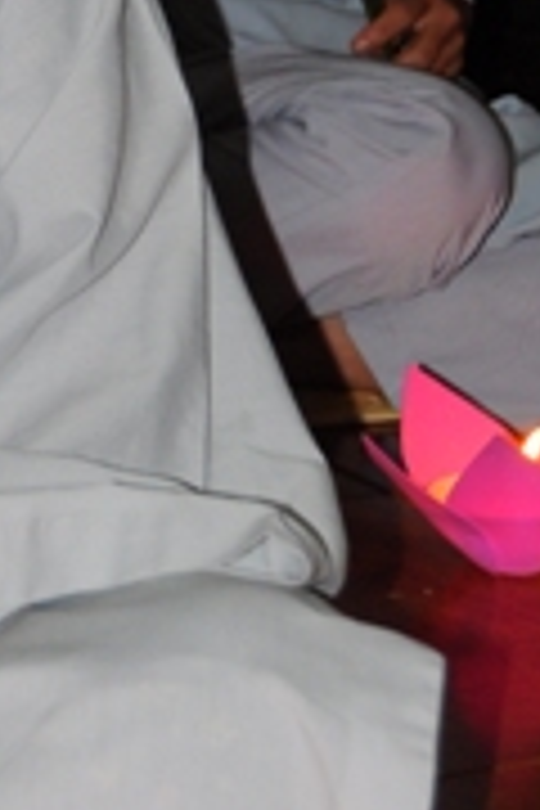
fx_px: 4320
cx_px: -326
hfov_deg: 7.0
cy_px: -122
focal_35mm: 192
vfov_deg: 10.6
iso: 640
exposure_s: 1/60
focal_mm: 36
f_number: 4.2
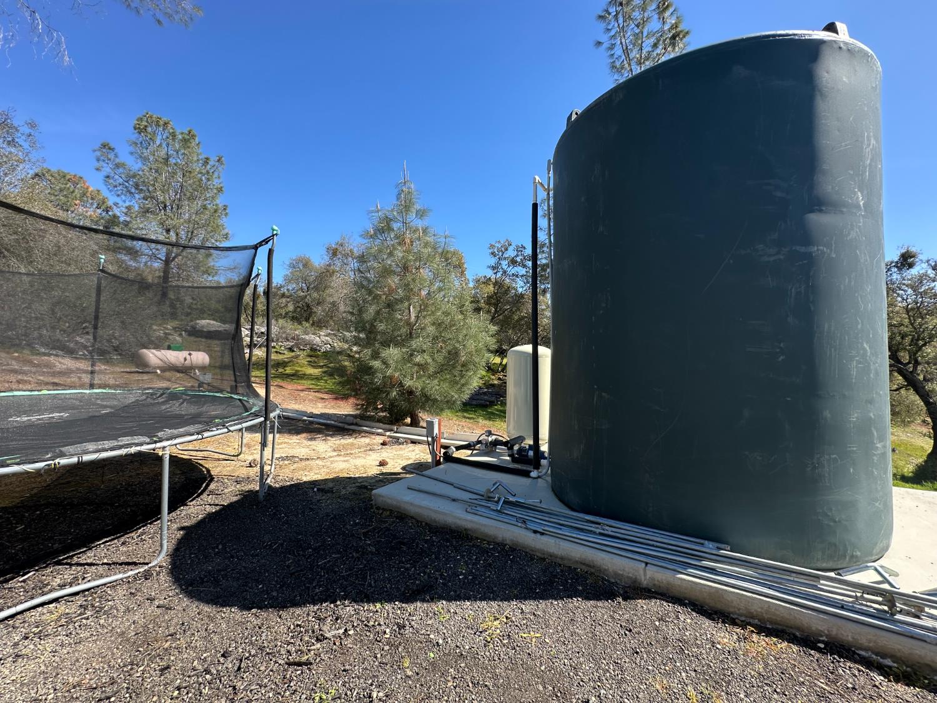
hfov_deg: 102.1
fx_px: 379
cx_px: 468
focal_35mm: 14
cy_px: 352
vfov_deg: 85.7
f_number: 2.2
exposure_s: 1/812
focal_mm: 2.22
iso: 40
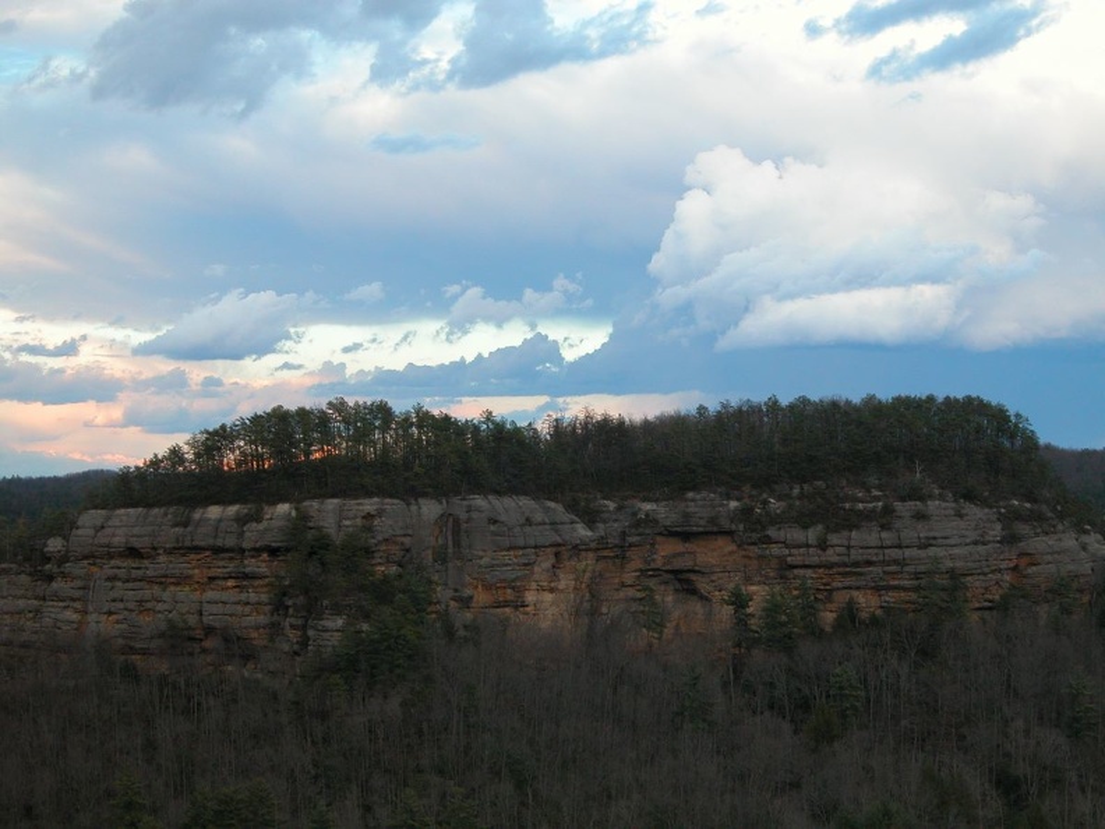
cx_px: 552
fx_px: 2745
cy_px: 414
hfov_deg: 22.8
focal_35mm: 86
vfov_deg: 17.2
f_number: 3.9
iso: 100
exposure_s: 1/125
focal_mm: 22.3
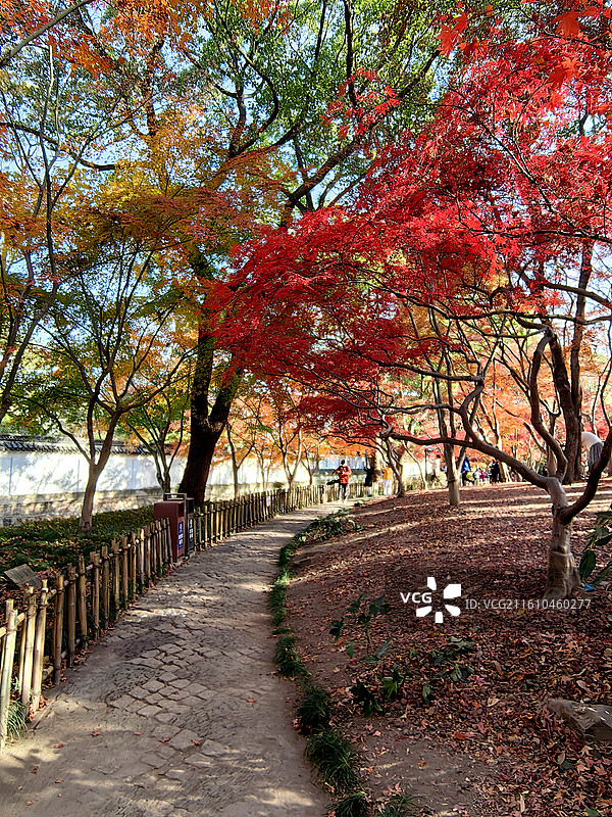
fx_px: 519
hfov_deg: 61.1
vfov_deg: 76.4
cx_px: 306
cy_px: 408
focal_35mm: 22
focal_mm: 1.95
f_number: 2.2
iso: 50
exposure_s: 1/150
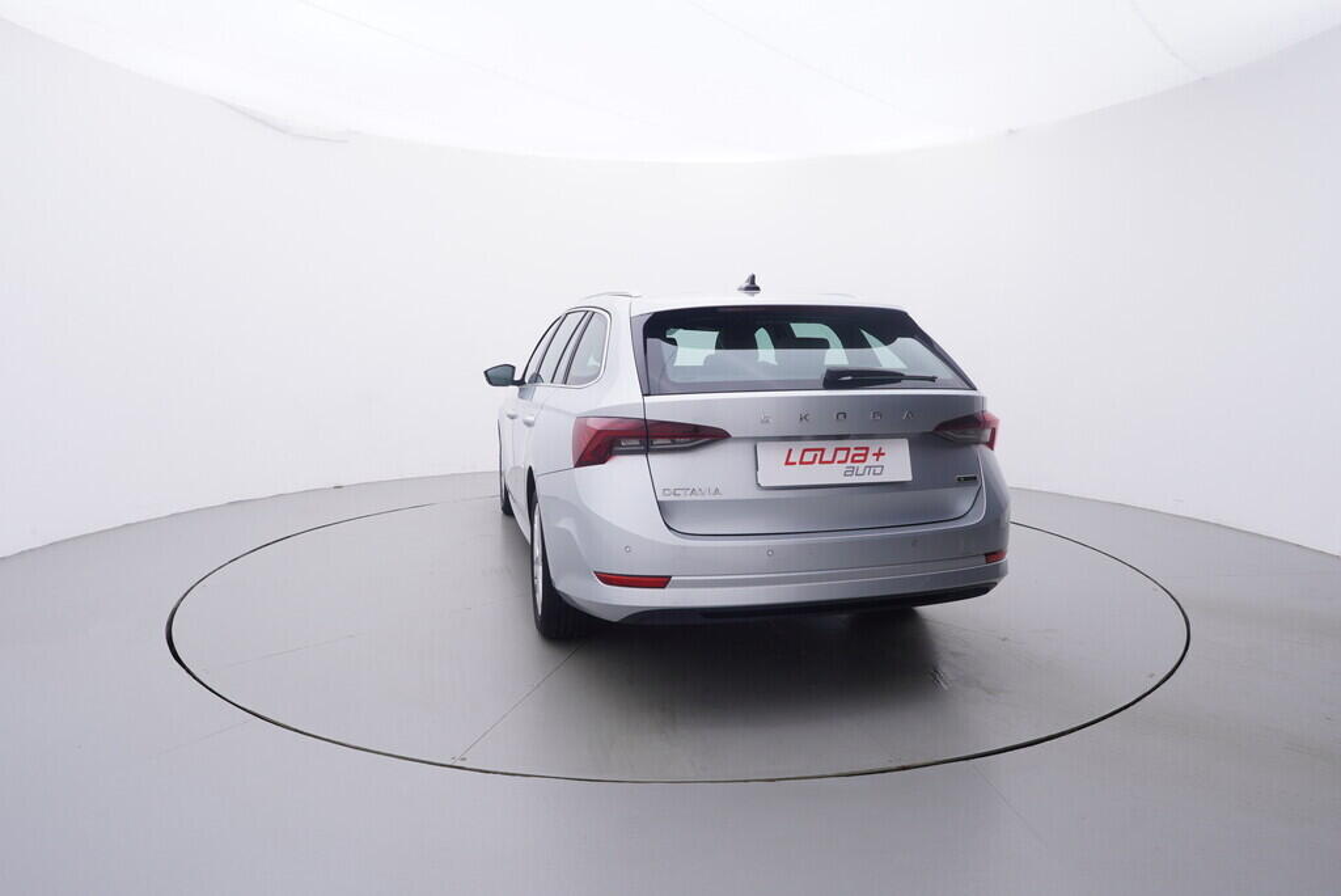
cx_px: 670
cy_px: 448
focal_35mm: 22
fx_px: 839
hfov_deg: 77.3
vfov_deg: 56.2
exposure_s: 1/80
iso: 200
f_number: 5
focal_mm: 15
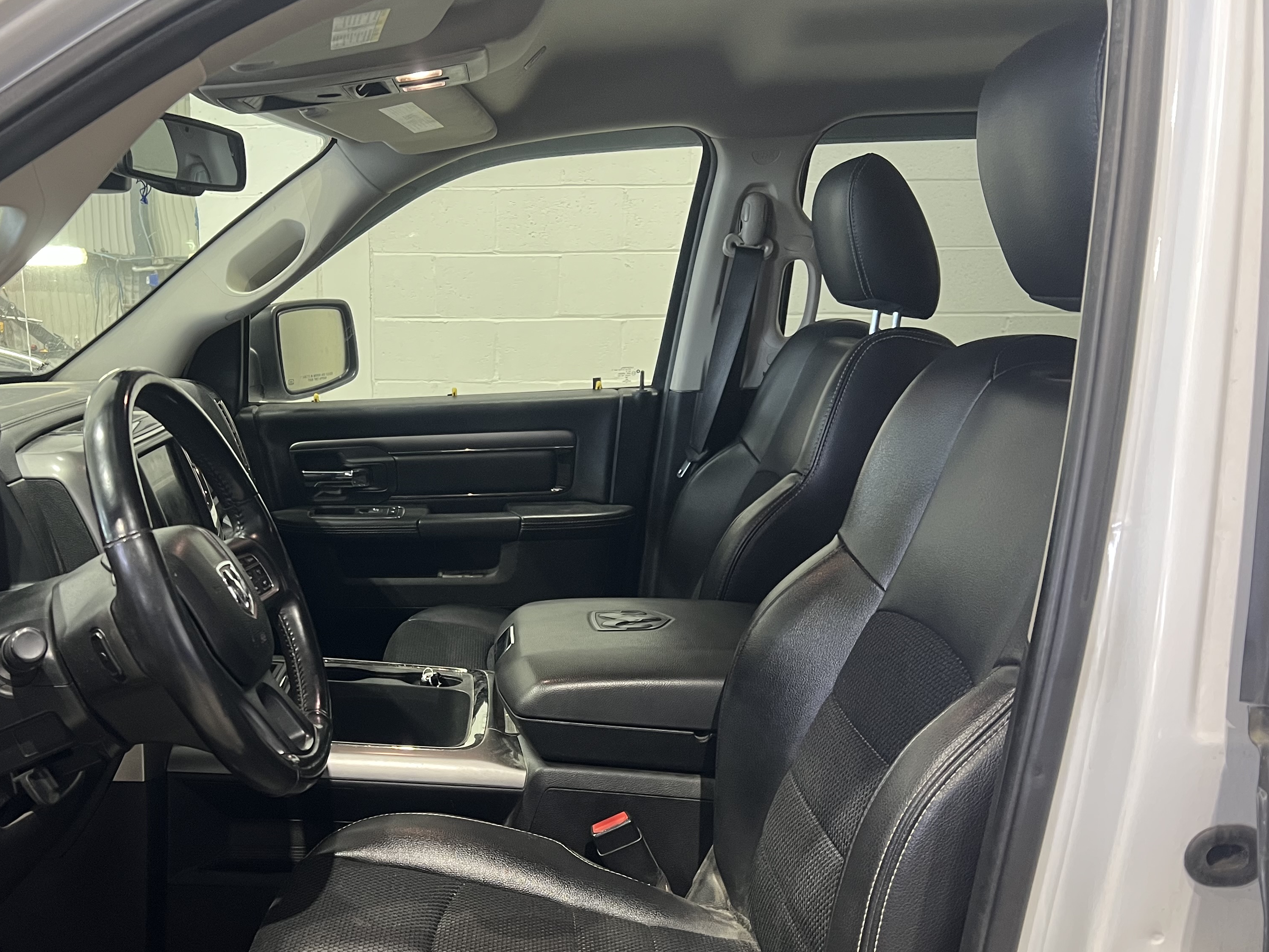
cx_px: 443
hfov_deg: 51.8
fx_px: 1283
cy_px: 618
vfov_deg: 40.3
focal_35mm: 35
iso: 200
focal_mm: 5.7
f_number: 1.5
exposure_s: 1/60
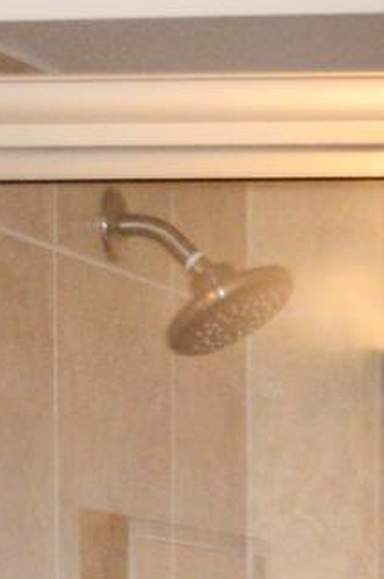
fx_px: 3485
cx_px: 705
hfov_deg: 6.2
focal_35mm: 217
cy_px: 1460
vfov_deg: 8.5
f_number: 3.8
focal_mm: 23
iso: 1600
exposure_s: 1/60
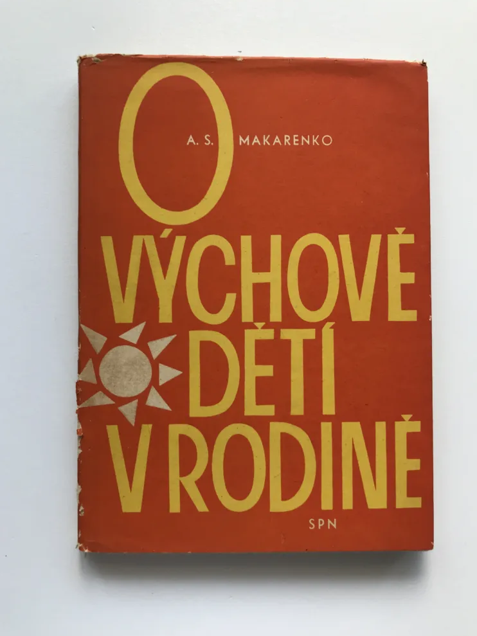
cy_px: 321
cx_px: 237
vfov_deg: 61.7
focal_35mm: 29
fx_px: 533
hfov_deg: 48.2
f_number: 1.8
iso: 32
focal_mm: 3.99
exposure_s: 1/100
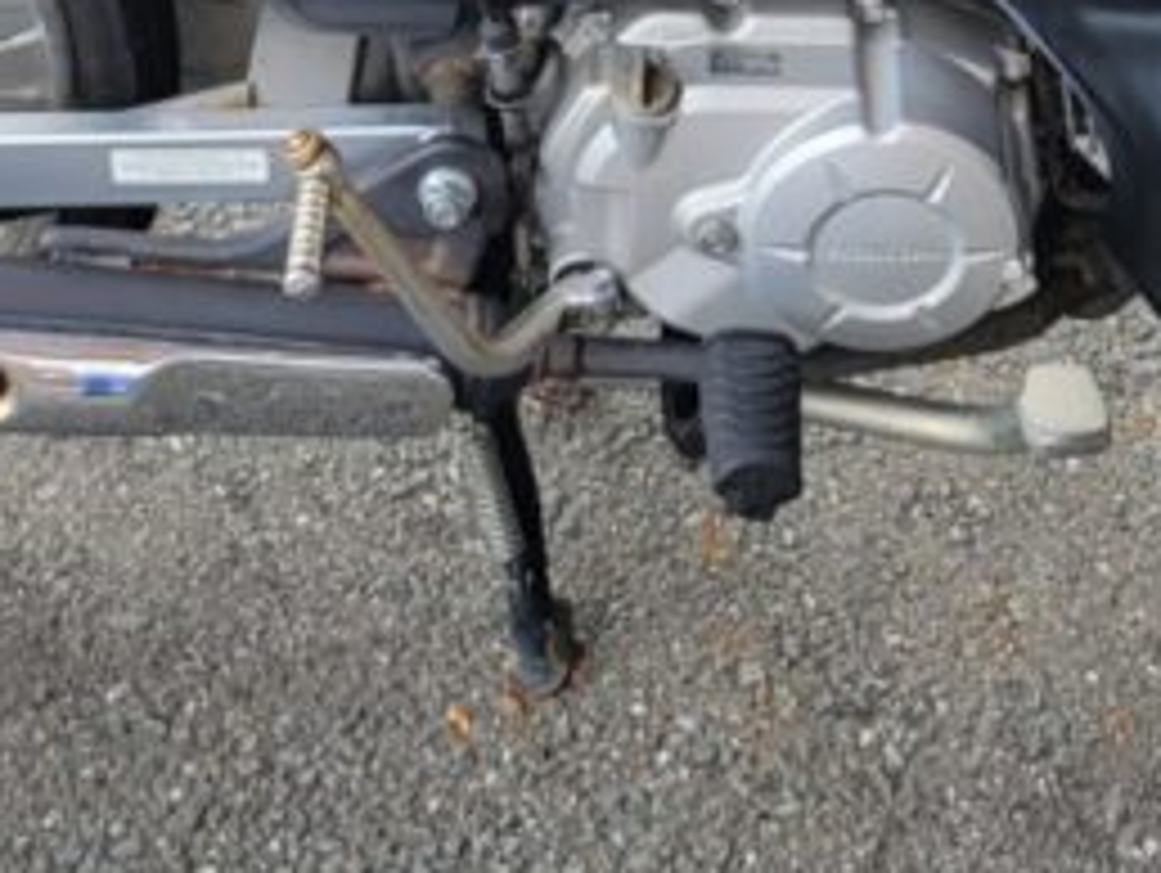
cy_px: -446
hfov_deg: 19.0
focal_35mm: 103
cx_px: 774
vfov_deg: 13.5
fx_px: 3458
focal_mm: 5.4
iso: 40
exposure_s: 1/114
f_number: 1.8
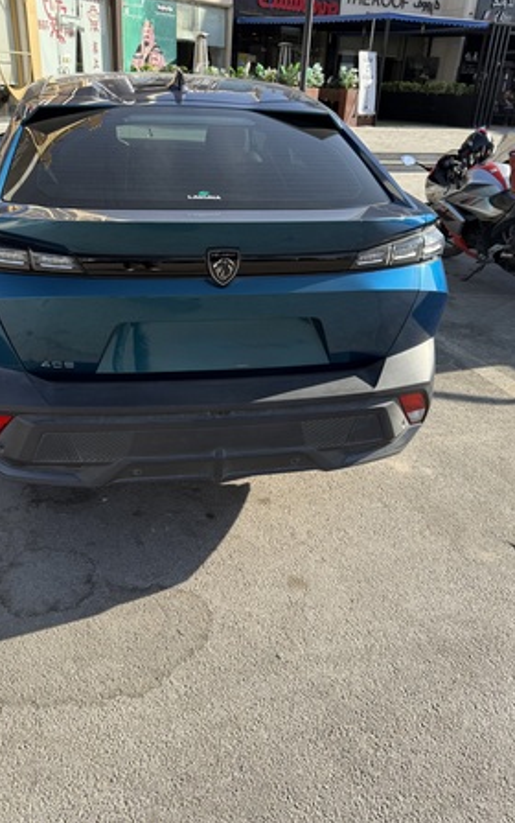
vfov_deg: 70.4
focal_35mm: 26
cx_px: 220
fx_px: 583
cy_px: 413
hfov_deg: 47.5
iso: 80
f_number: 1.78
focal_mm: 6.76
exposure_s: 1/1812
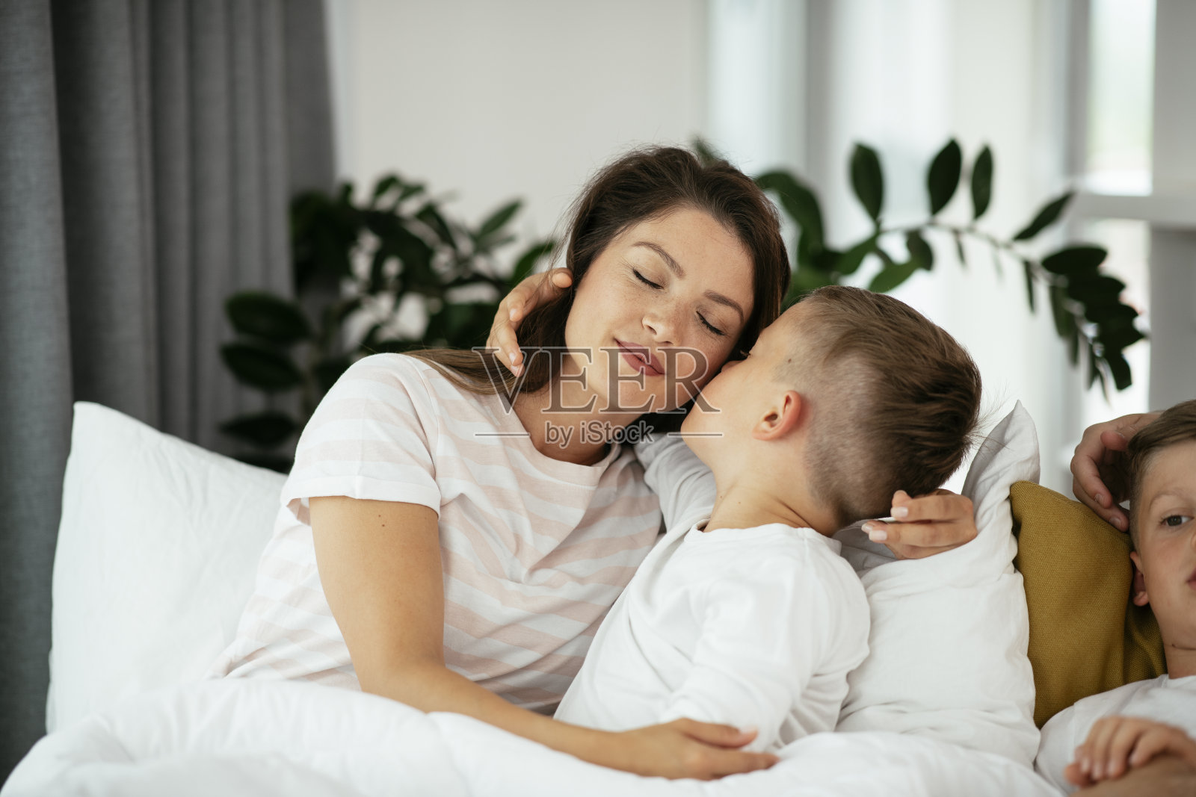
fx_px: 3488
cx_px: 598
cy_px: 398
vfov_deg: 13.0
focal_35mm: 105
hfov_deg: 19.5
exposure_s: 1/400
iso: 160
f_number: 2
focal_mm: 105
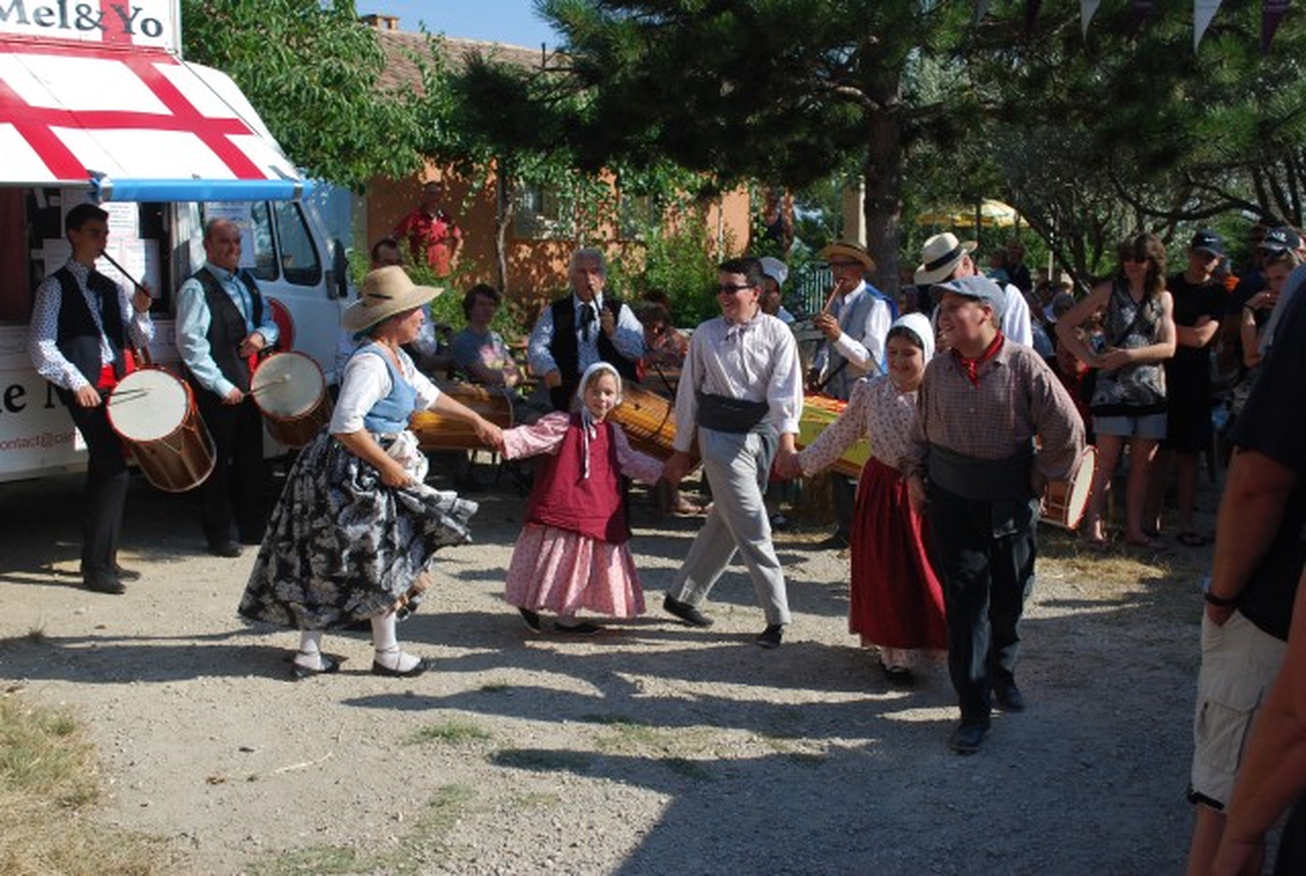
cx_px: 653
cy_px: 438
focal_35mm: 42
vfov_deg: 32.0
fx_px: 1526
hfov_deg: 46.3
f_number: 7.1
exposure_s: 1/200
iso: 100
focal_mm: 28
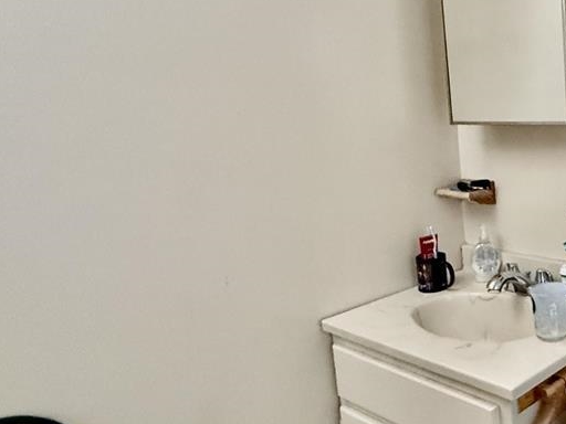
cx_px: 599
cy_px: 187
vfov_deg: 40.6
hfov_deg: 43.0
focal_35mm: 35
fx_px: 572
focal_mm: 2.22
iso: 800
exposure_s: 1/60
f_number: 2.2
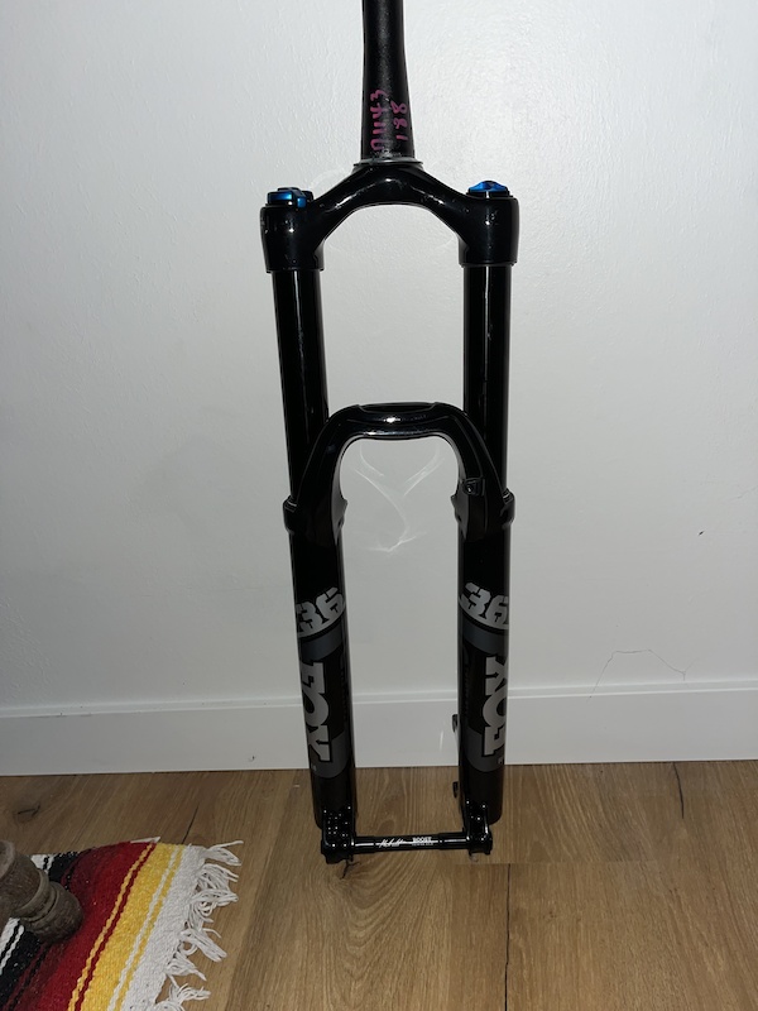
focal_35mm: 26
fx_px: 759
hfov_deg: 53.1
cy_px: 506
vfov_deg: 67.3
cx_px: 379
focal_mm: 5.1
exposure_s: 1/4
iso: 40
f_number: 1.6
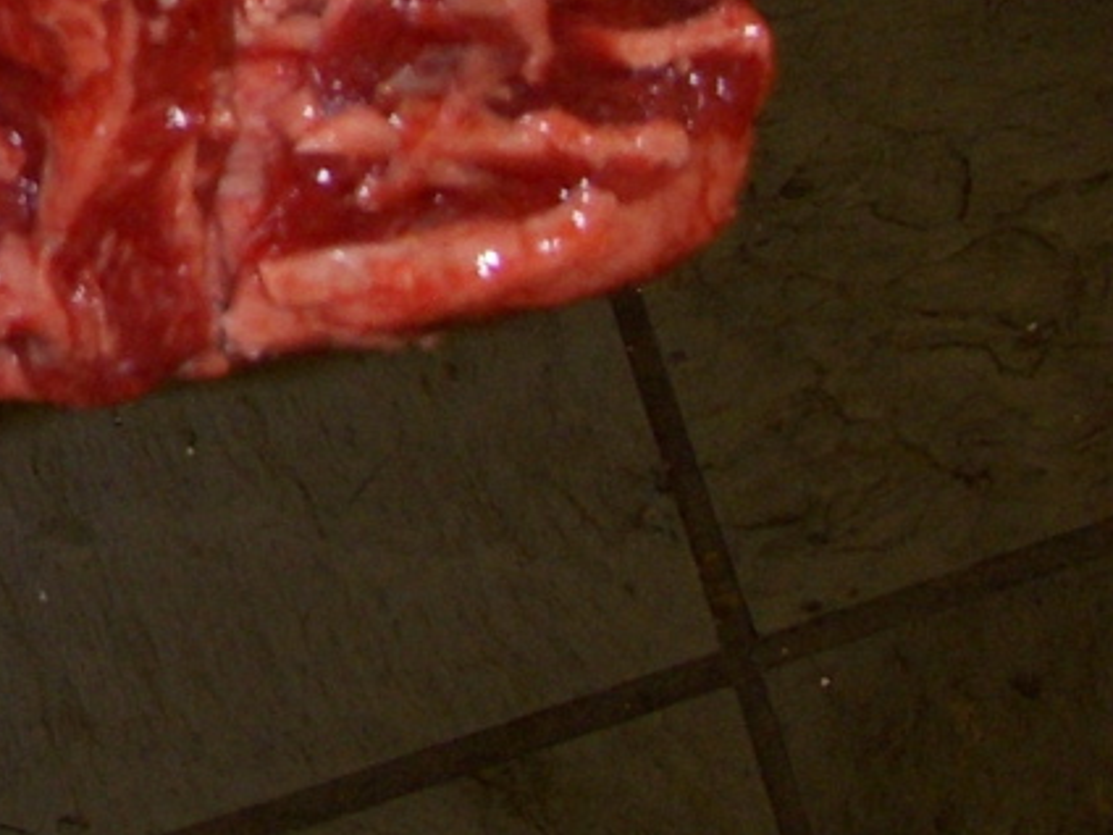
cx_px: -1320
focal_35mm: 172
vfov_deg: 8.4
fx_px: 5530
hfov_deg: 10.3
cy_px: -567
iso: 100
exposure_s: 1/30
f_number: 3.3
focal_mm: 6.3
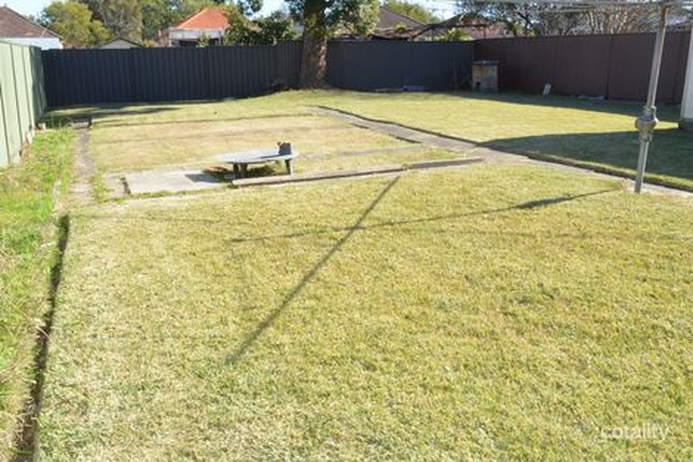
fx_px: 635
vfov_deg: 39.9
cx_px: 346
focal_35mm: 33
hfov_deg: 57.2
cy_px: 231
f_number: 25
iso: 3200
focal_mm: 22
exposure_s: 1/200
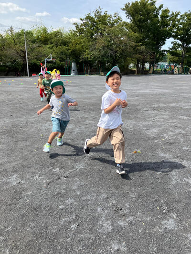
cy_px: 127
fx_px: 206
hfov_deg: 49.8
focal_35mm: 28
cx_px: 96
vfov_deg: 63.4
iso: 32
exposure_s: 1/1215
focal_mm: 3.99
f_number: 1.8
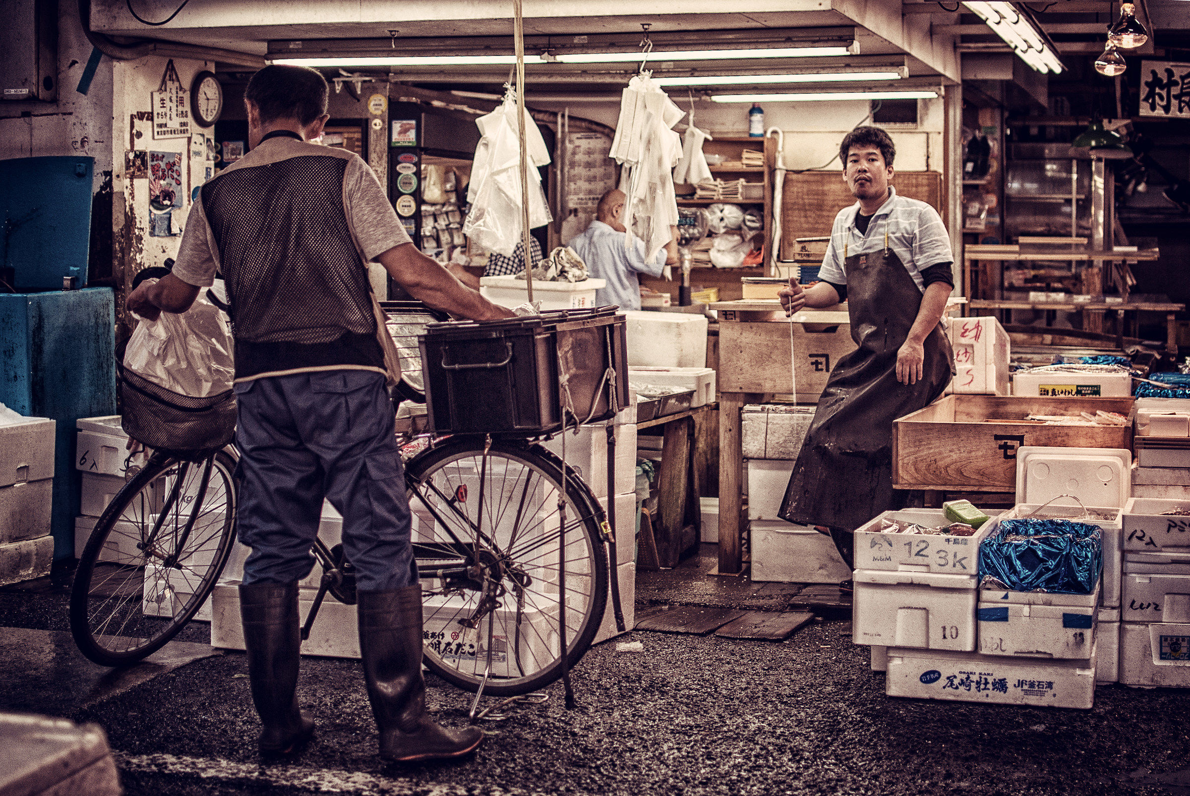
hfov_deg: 37.8
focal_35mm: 52
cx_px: 595
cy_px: 398
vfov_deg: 25.8
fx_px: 1737
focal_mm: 35
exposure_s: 1/125
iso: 100
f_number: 1.8
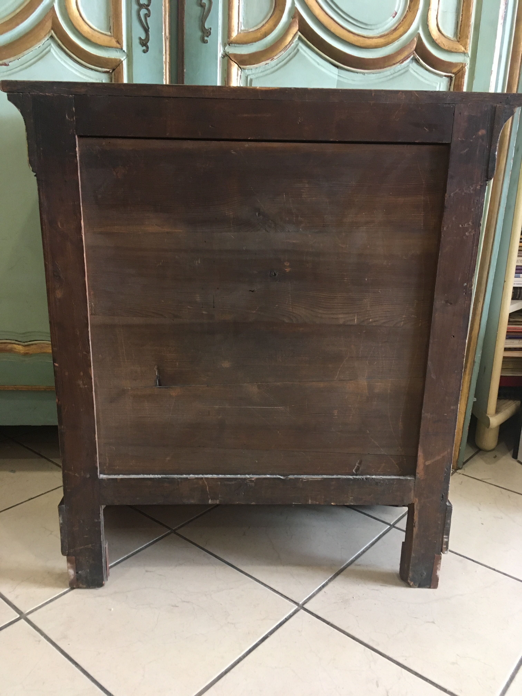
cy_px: 348
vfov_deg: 61.7
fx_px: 583
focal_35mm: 29
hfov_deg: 48.2
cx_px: 261
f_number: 2.2
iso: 200
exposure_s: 1/33
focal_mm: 4.15
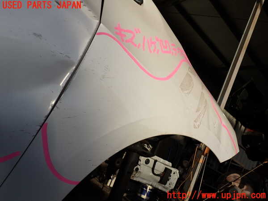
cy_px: 100
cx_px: 134
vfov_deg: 49.7
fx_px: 217
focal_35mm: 28
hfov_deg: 63.4
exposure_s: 1/125
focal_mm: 5.05
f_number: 9
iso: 100
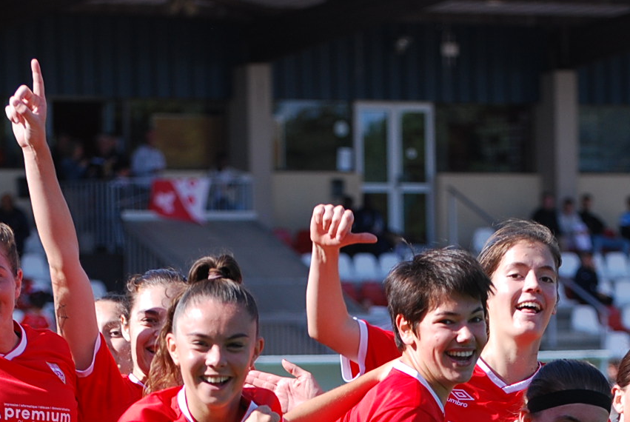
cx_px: 375
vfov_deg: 4.0
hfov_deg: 5.9
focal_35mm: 348
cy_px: 432
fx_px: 6098
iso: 200
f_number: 4.8
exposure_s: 1/800
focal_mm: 102
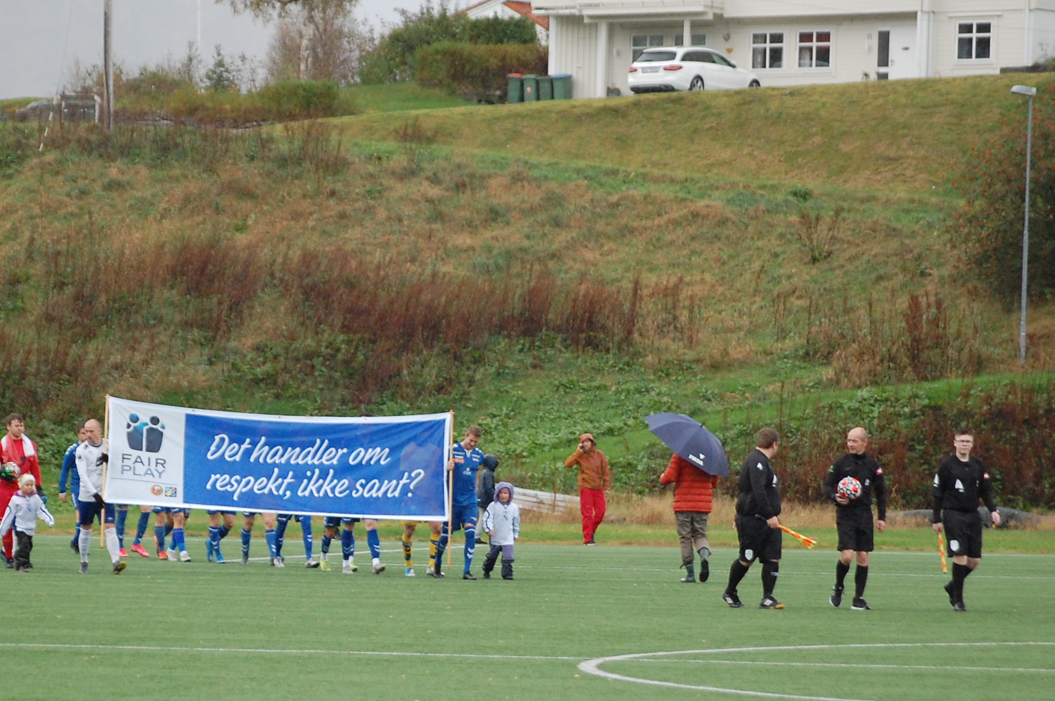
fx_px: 6060
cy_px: 504
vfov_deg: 6.6
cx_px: 416
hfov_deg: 9.9
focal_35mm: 207
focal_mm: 86
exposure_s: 1/200
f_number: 4.5
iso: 800
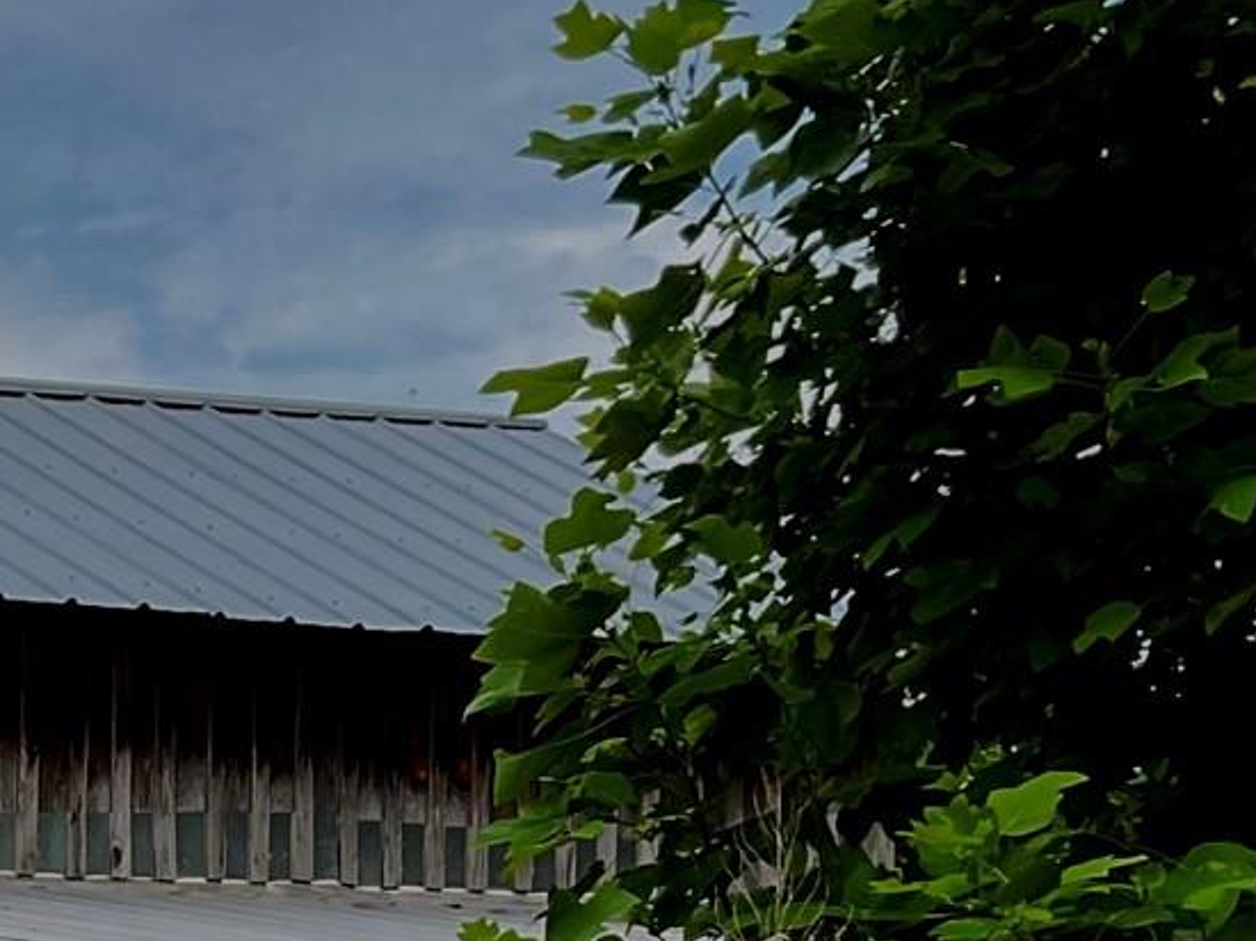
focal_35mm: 108
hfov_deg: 16.9
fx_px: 3917
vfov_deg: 13.2
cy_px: 1270
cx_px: -493
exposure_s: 1/1076
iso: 16
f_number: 1.8
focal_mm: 3
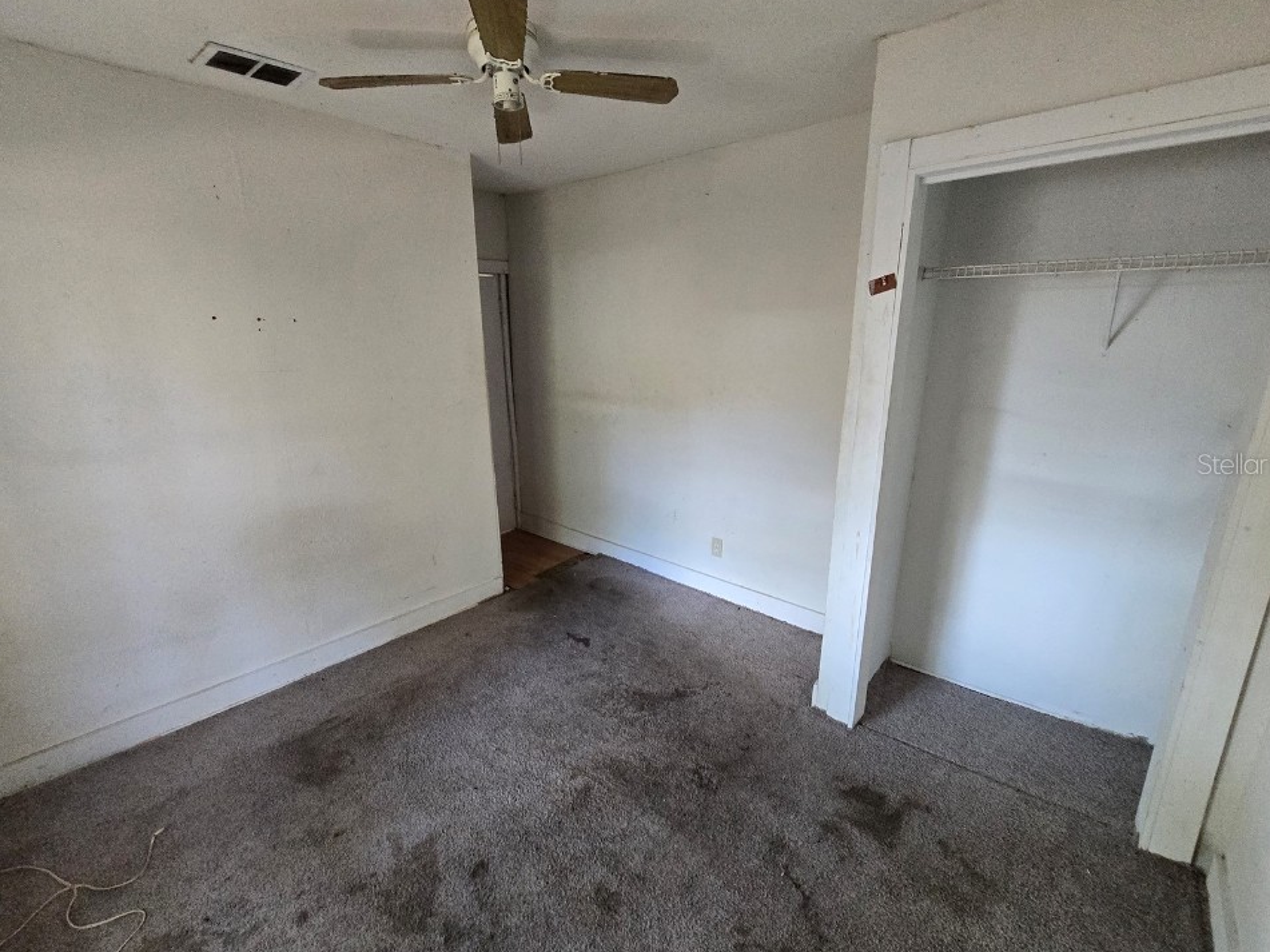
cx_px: 640
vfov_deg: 85.6
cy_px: 463
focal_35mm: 14
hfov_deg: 102.1
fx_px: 514
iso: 640
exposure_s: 1/100
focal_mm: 2.2
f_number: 2.2
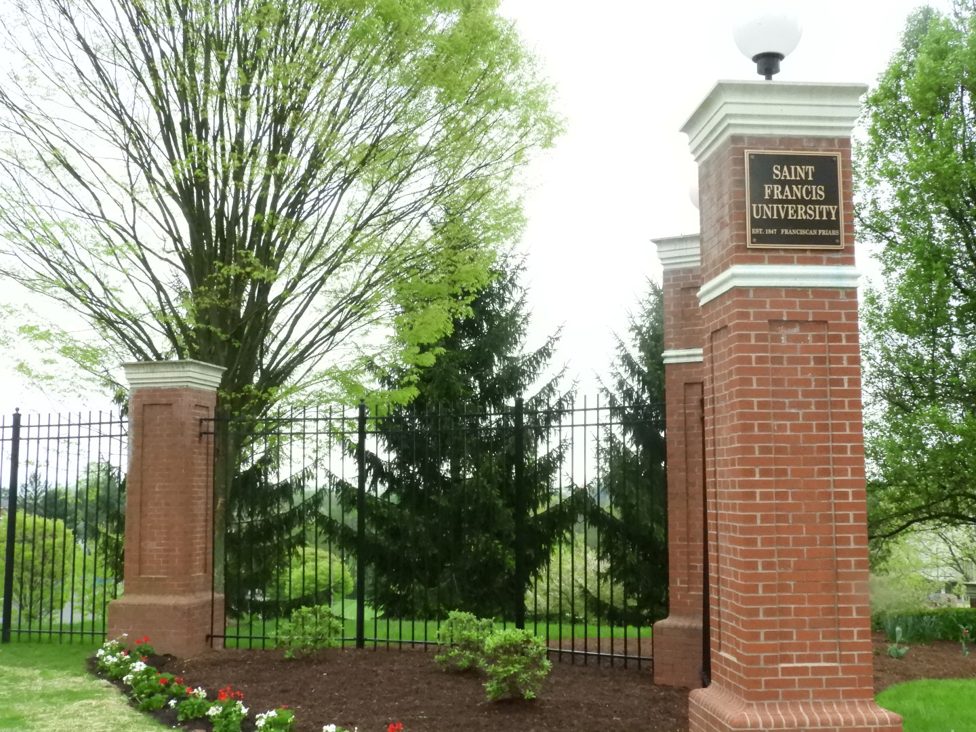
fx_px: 1128
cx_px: 488
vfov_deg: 36.0
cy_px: 366
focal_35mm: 40
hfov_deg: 46.8
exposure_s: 1/60
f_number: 7.6
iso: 1600
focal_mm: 7.2
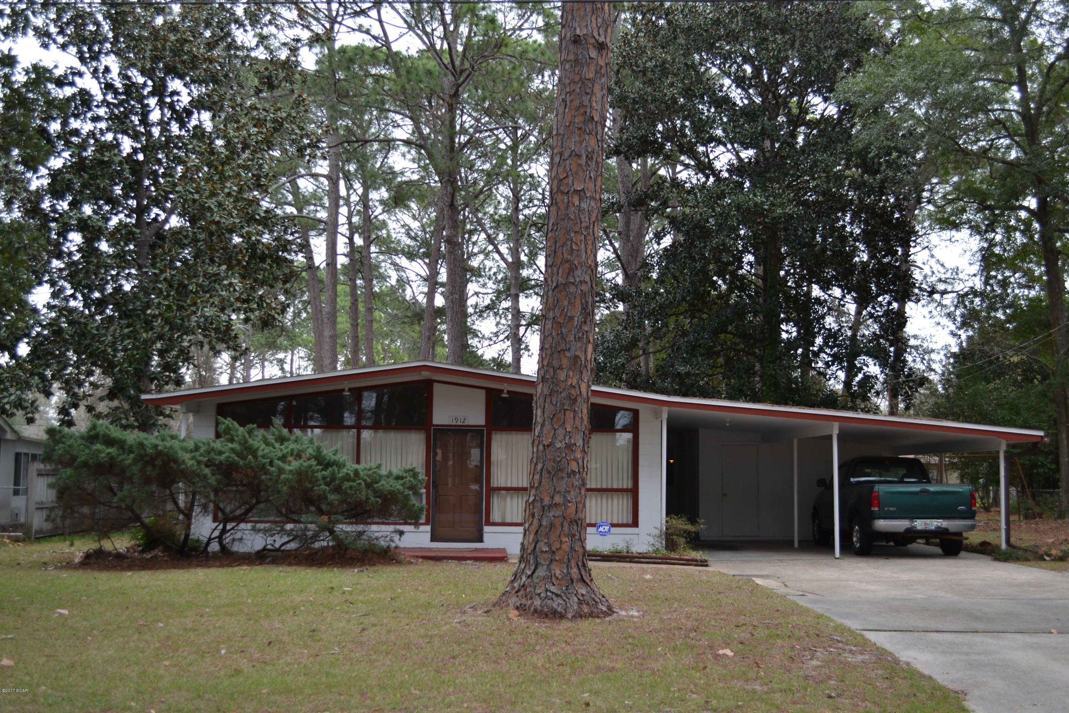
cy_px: 356
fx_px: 1158
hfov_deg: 49.6
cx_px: 534
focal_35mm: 39
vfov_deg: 34.2
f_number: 4.2
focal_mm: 26
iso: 100
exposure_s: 1/50
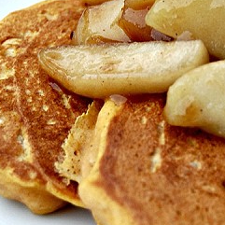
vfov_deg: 13.7
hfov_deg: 13.6
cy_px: 108
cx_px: 213
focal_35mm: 127
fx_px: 934
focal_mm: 40
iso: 400
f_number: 5
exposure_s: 1/50
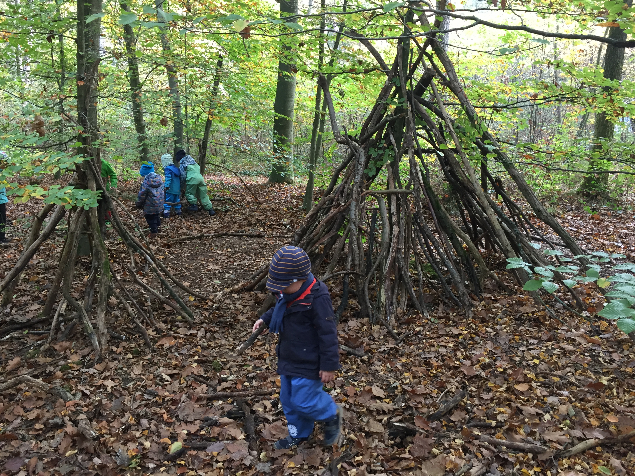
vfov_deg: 48.2
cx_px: 318
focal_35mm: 29
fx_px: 532
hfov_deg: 61.7
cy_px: 238
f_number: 2.2
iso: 100
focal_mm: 4.15
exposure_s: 1/33
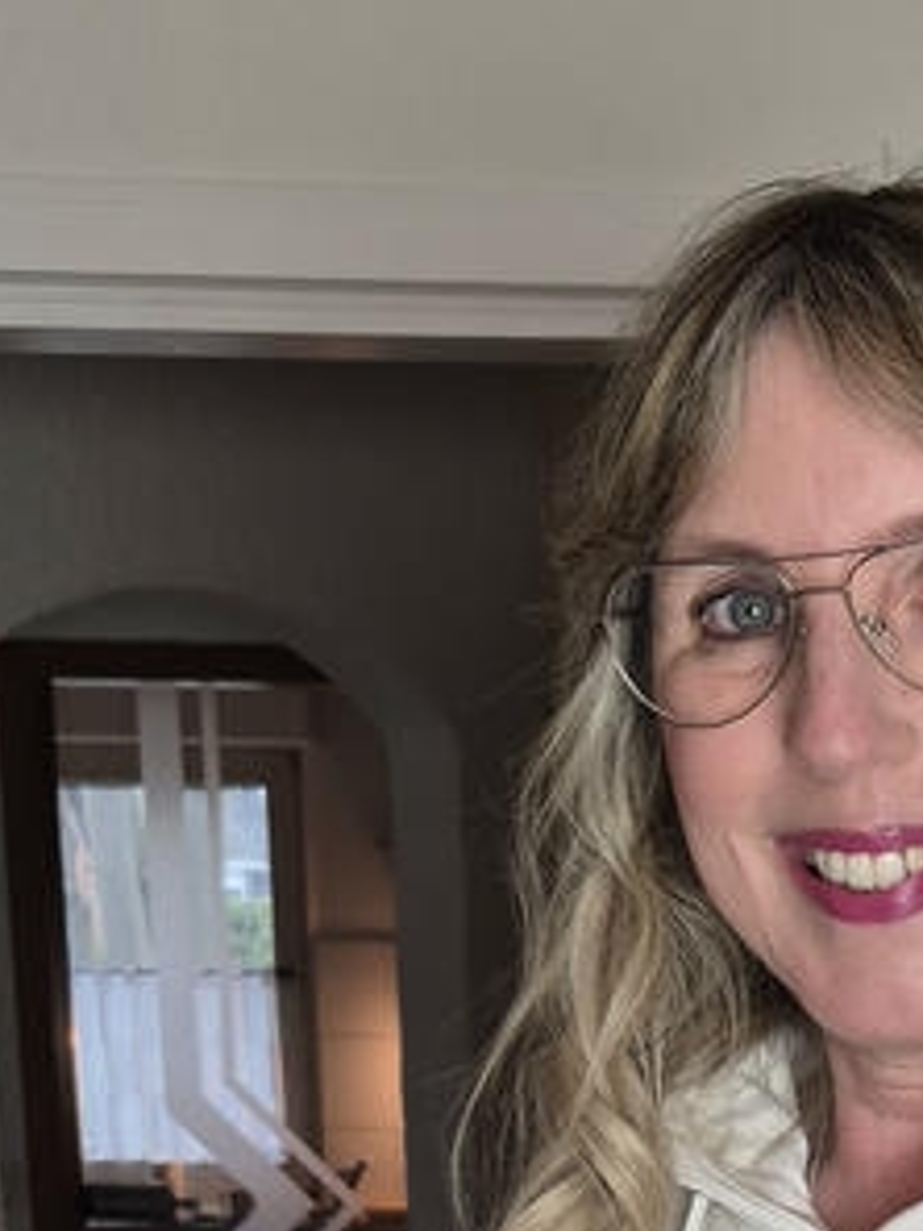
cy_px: 1443
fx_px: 2098
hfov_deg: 23.4
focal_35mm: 59
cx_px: 994
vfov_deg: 28.7
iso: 100
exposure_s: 1/100
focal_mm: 5.4
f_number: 1.8
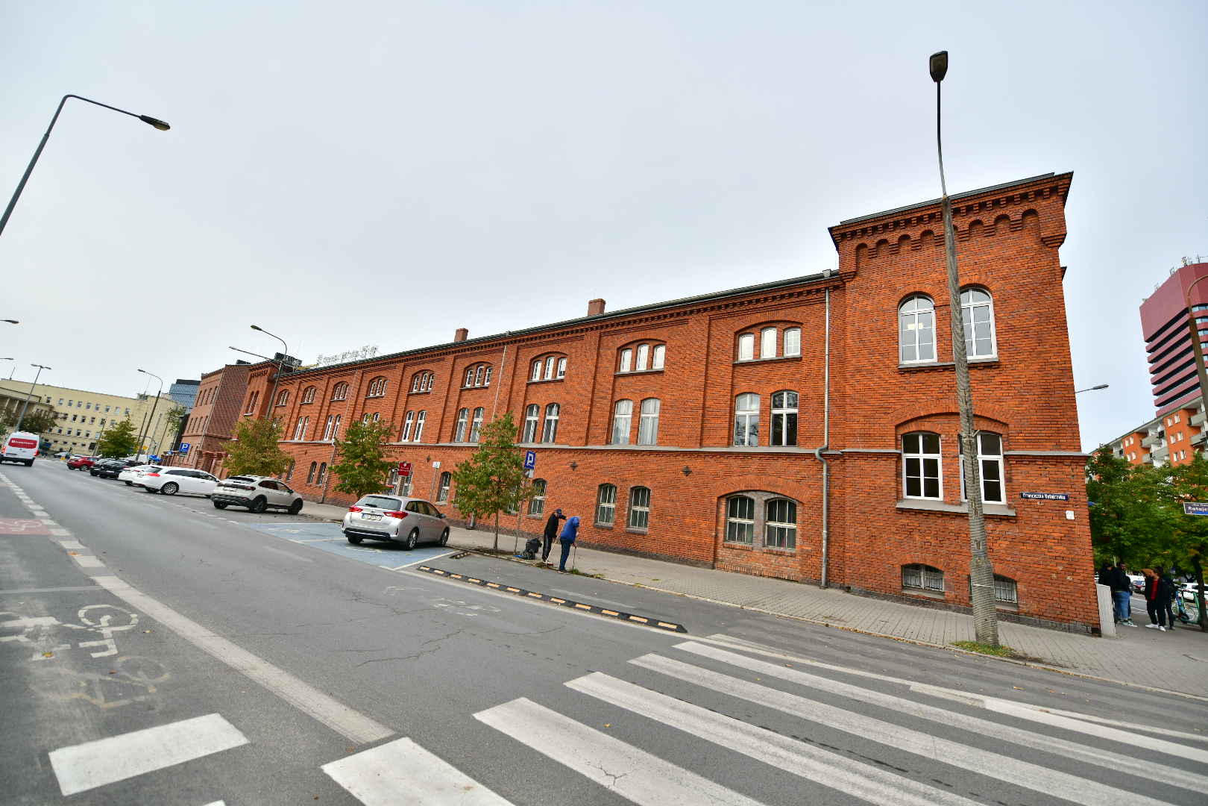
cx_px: 604
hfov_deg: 104.3
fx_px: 470
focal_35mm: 14
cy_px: 403
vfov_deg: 81.2
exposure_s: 1/1250
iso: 100
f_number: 3.2
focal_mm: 14
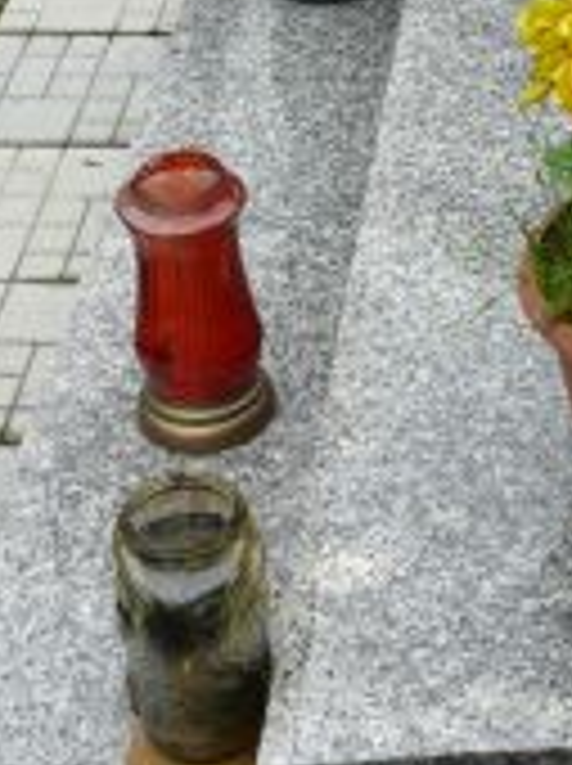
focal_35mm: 99
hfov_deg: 14.5
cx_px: 635
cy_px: -45
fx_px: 2187
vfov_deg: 19.2
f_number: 4
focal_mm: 7.4
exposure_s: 1/200
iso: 100
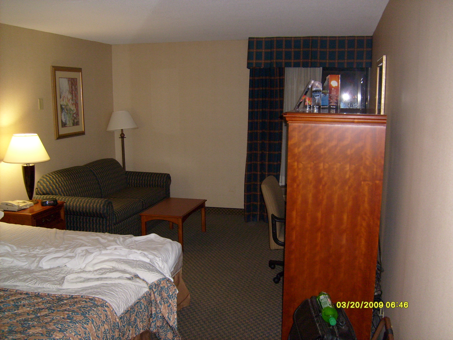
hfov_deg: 52.6
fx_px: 458
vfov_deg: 40.7
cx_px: 226
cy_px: 170
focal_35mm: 35
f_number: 2.8
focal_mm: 5.8
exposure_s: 1/45
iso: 100
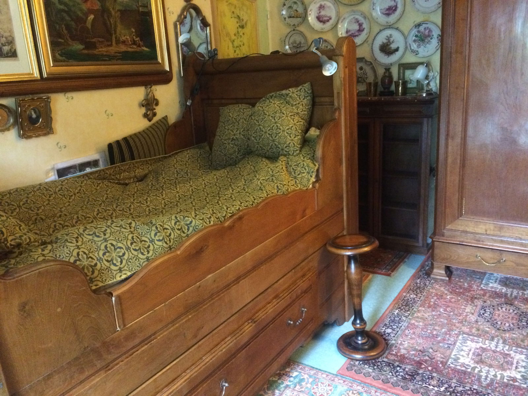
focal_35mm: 29
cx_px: 264
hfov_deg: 61.7
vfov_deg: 48.2
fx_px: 442
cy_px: 198
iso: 500
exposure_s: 1/17
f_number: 2.2
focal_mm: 4.15
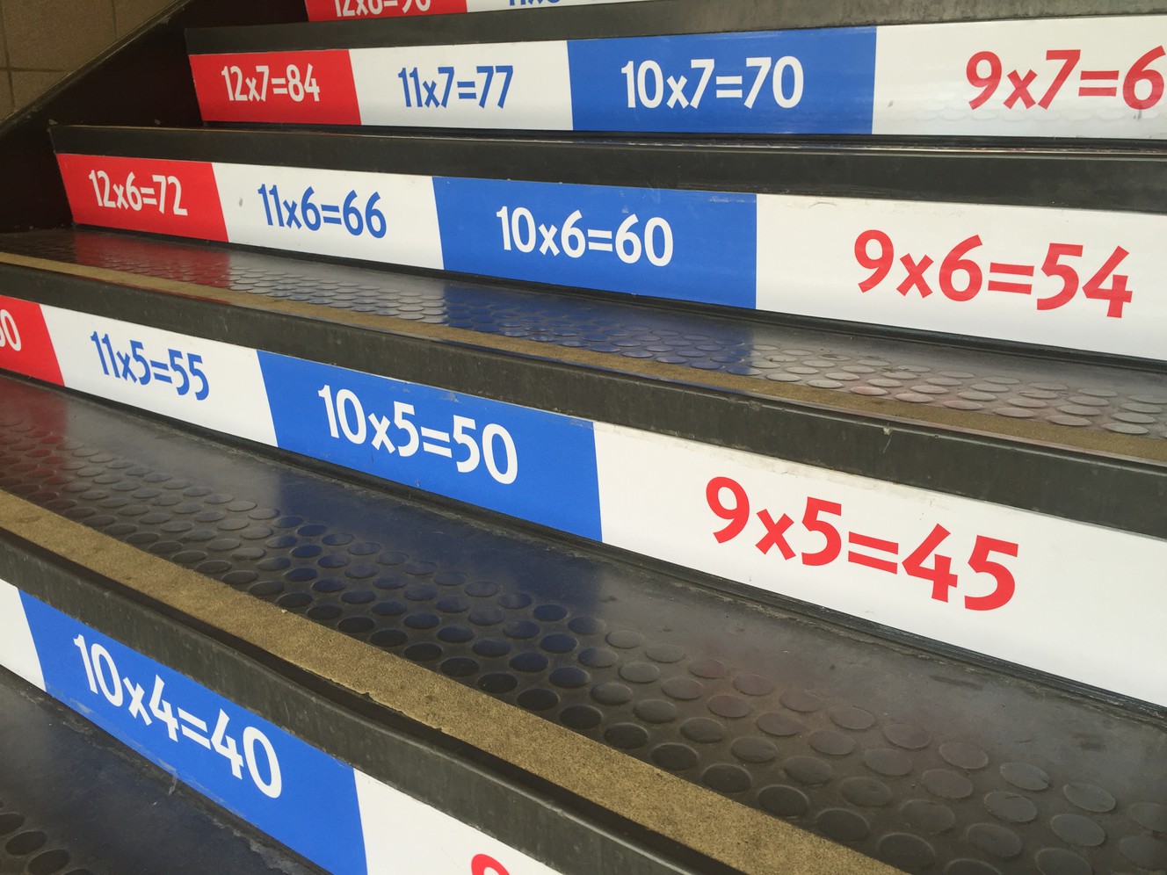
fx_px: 978
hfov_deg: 61.7
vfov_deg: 48.2
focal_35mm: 29
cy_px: 438
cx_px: 584
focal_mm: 4.15
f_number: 2.2
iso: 40
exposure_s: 1/60
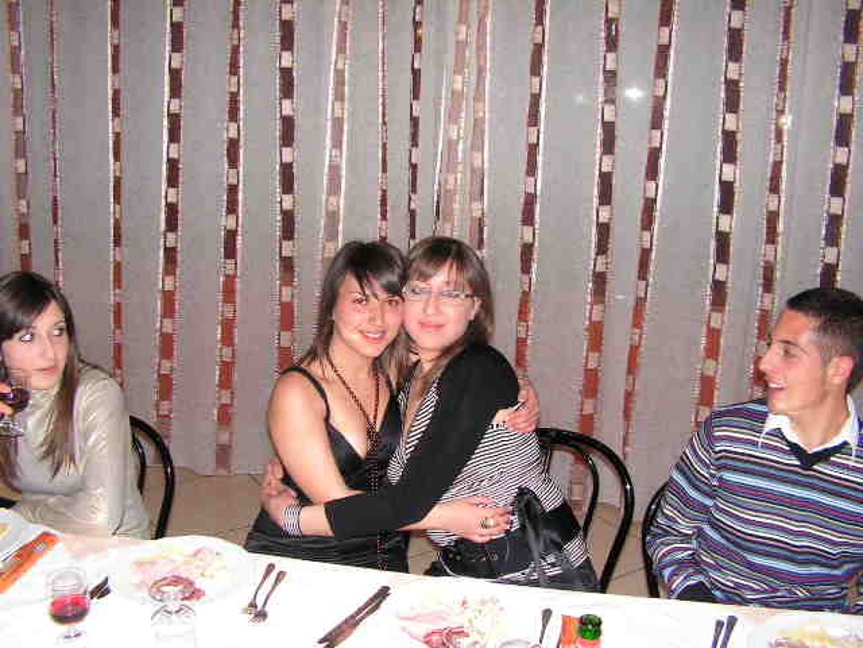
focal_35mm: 36
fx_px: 898
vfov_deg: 39.7
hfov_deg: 51.4
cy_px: 324
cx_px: 432
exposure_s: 1/40
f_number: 3.2
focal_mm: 6
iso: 200
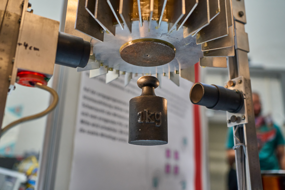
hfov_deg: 54.4
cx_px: 142
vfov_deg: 37.9
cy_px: 95
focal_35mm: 35
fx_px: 277
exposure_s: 1/250
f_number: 3.5
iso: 2000
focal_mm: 35
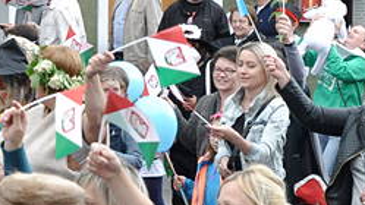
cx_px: 421
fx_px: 1974
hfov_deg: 10.4
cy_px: 226
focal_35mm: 204
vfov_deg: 5.9
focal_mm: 38
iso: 1250
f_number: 9
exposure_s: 1/500
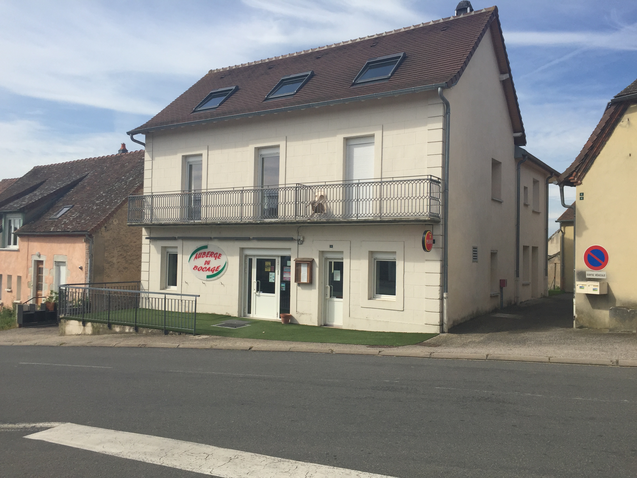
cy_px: 239
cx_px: 318
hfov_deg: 61.7
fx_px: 534
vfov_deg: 48.2
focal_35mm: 29
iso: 32
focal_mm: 4.15
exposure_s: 1/2639
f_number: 2.2
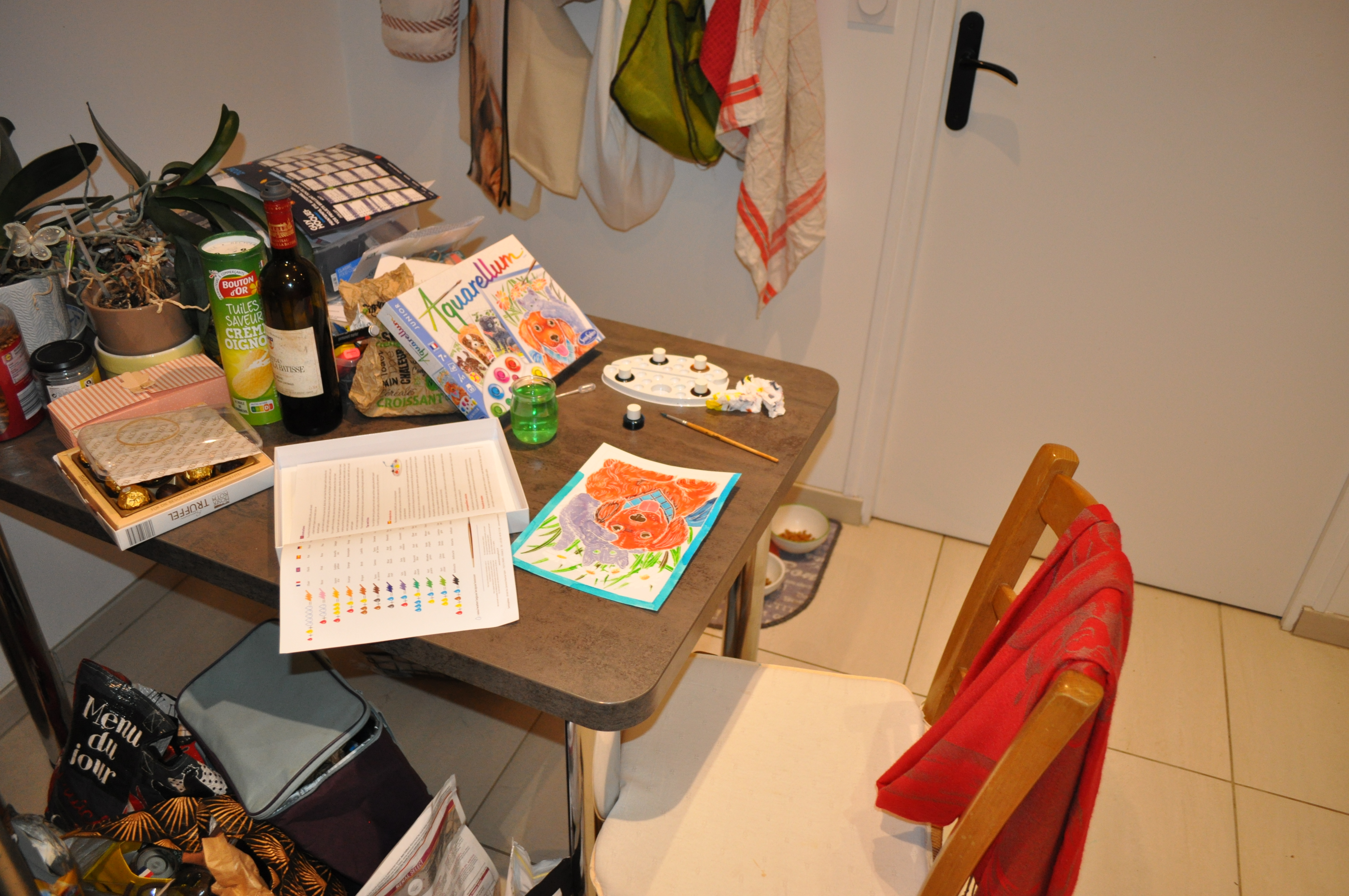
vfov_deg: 47.8
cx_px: 674
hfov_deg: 67.4
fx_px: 1011
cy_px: 448
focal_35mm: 27
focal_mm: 18
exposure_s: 1/80
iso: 800
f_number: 3.5
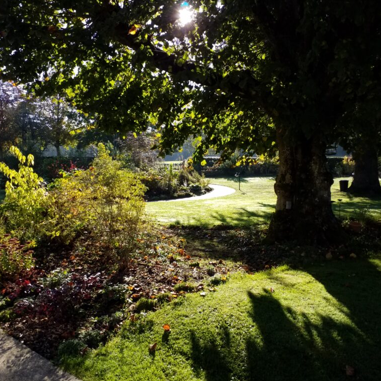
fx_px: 398
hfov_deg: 51.1
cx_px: 187
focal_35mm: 32
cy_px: 191
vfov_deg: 51.1
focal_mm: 3.6
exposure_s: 1/507
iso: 40
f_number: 1.9
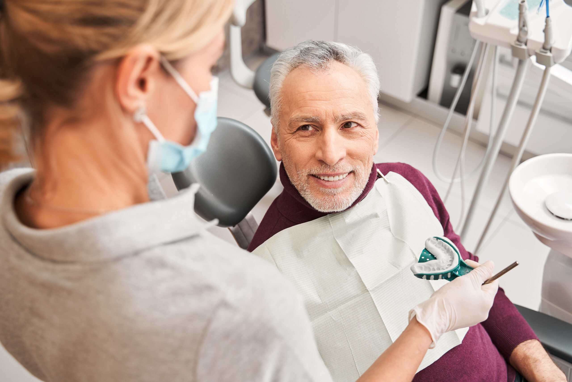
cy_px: 191
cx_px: 286
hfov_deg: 47.4
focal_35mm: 41
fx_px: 651
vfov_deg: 32.6
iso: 320
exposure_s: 1/160
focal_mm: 41
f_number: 3.5
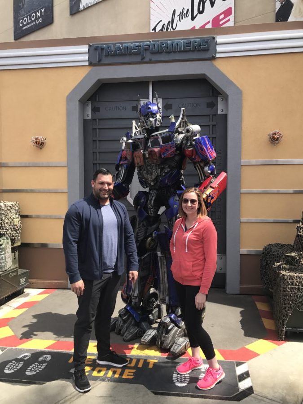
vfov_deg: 63.4
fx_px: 327
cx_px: 152
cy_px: 202
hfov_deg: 49.7
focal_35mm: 28
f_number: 1.8
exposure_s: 1/1053
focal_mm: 3.99
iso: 20
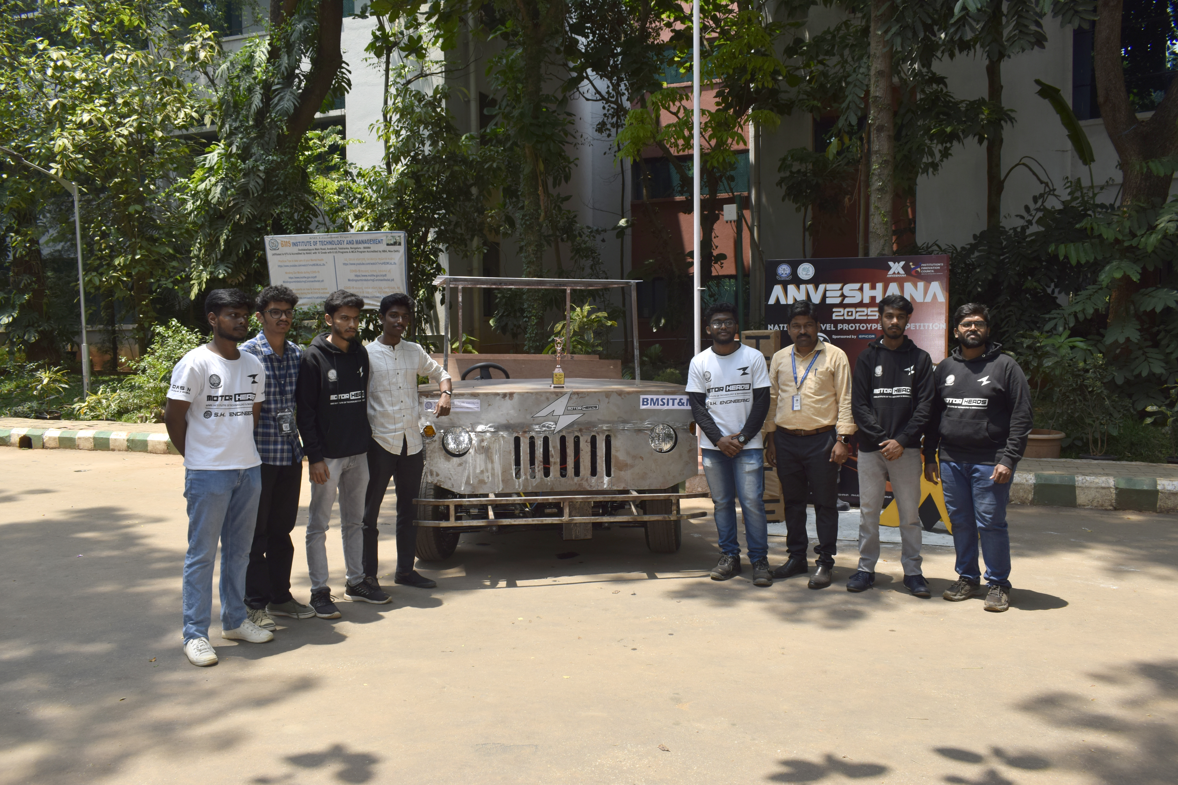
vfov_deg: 47.9
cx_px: 589
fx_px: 883
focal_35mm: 27
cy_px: 392
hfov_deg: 67.4
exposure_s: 1/200
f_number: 8
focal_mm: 18
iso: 100
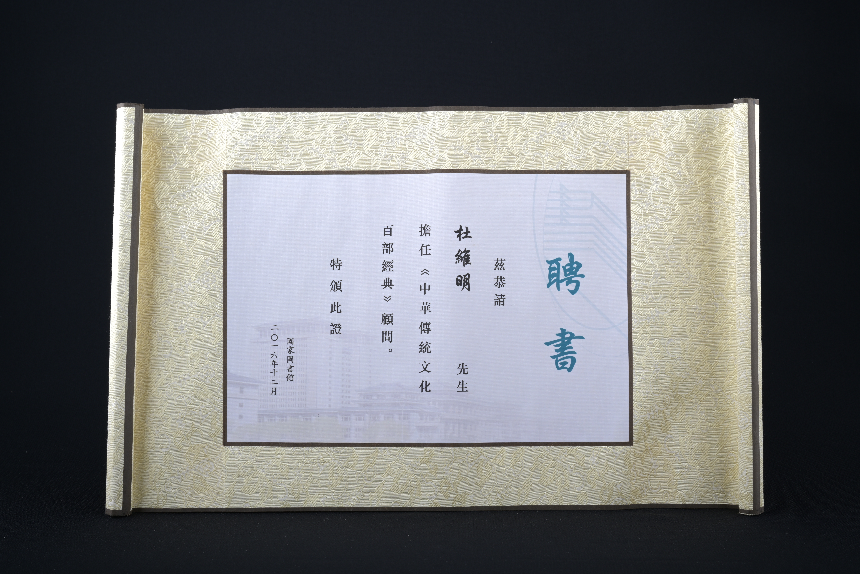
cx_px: 430
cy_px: 287
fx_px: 1290
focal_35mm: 54
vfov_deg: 25.1
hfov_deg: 36.9
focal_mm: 54
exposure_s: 1/200
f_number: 13
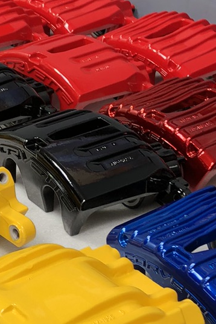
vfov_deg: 18.4
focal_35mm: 111
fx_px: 999
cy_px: 145
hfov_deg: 12.1
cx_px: -36
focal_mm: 3.99
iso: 64
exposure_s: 1/120
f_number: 1.8
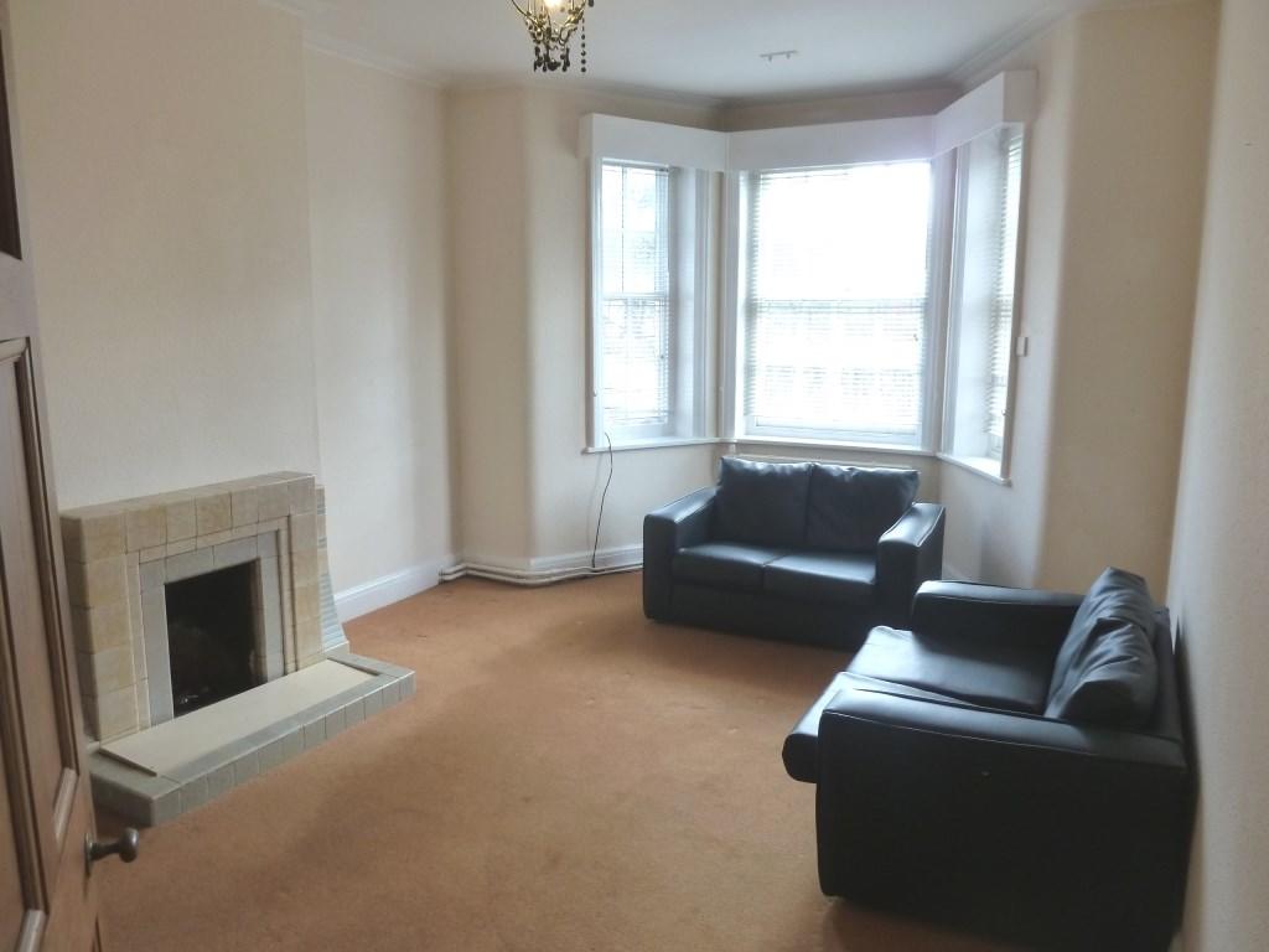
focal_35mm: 25
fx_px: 916
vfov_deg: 54.9
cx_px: 634
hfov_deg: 69.4
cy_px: 476
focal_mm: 4.1
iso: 200
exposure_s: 1/30
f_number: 3.3
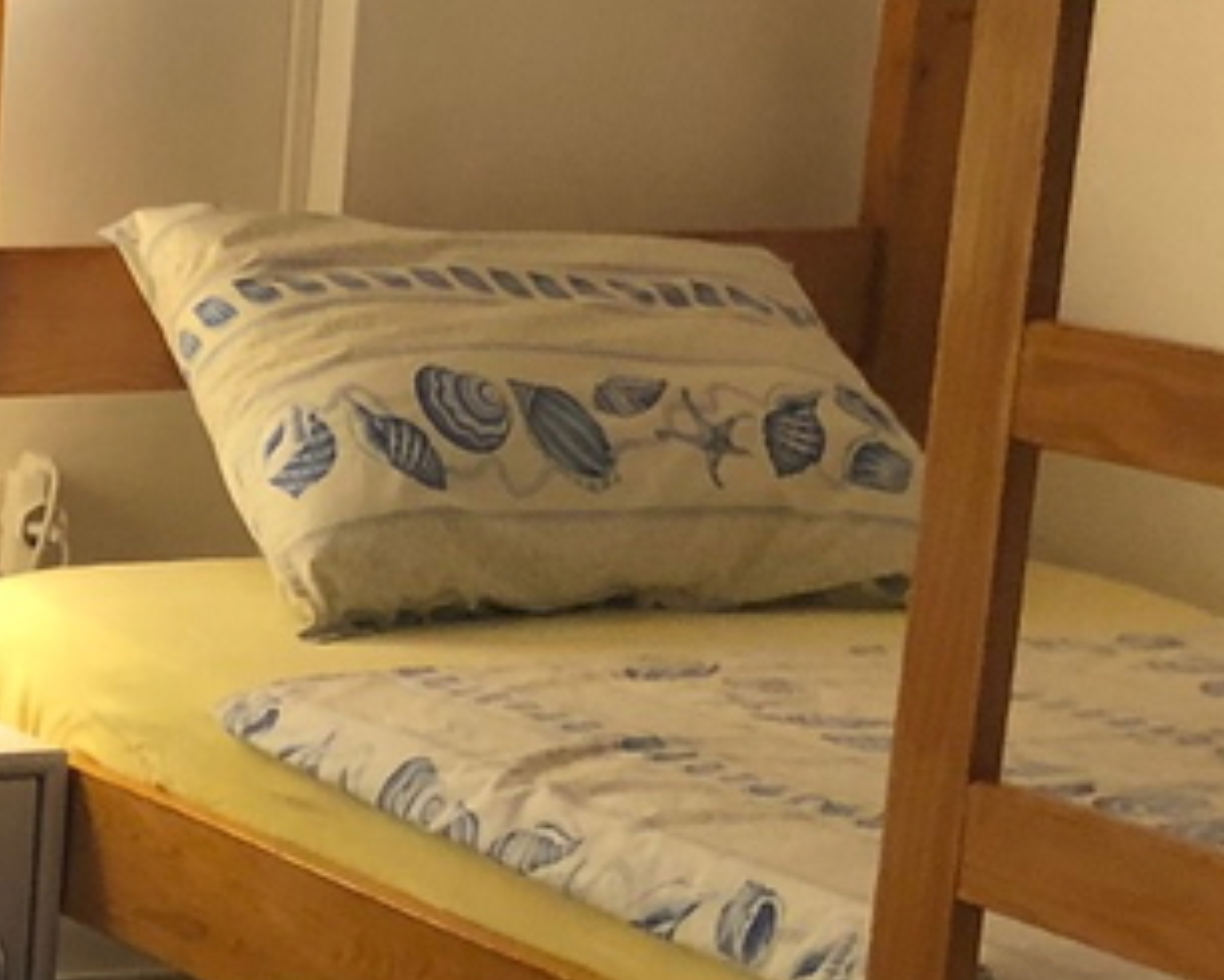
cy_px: 1119
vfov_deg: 11.9
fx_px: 4640
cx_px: -837
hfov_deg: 13.7
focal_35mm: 128
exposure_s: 1/17
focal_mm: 3.99
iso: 64
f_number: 1.8
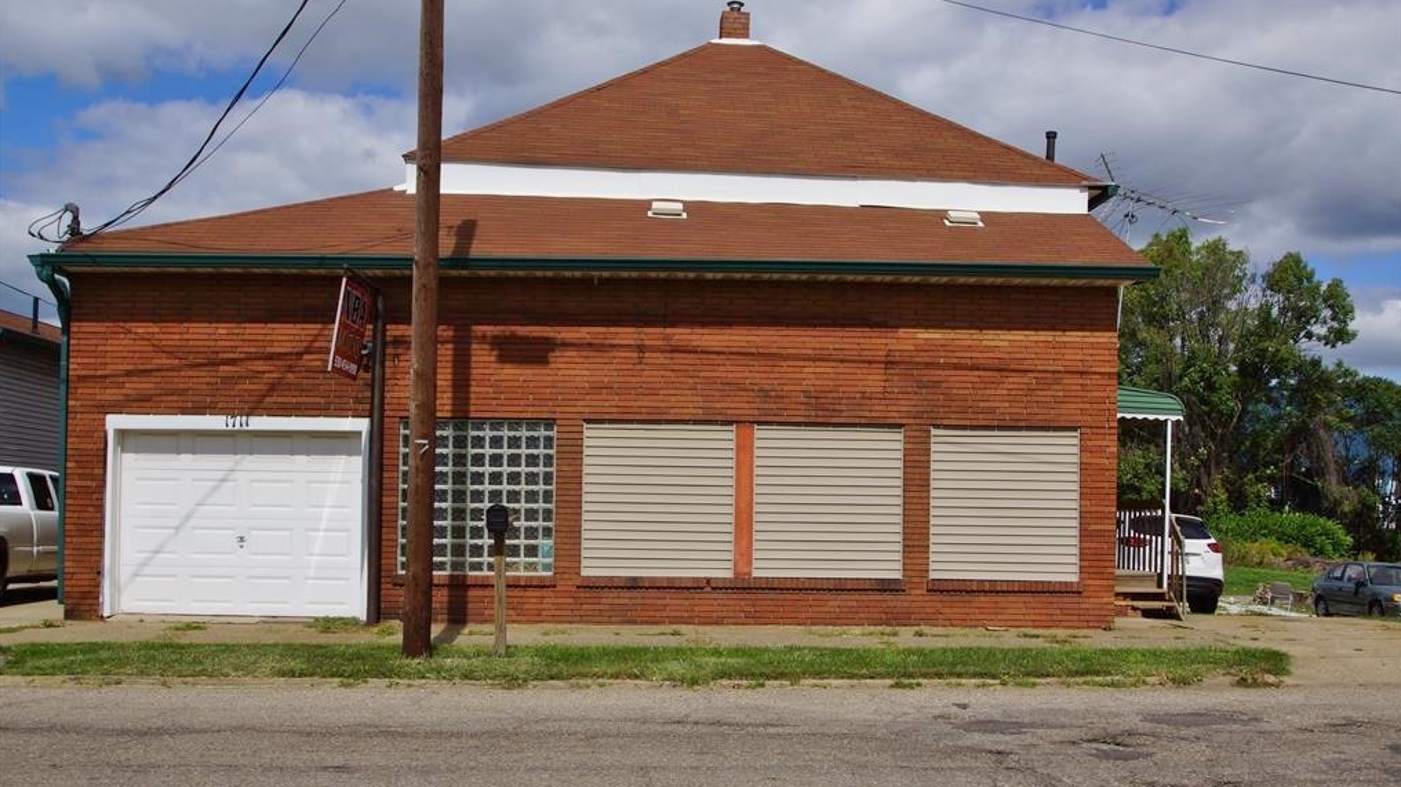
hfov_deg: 52.8
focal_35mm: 38
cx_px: 702
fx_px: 1411
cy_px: 449
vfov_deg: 31.1
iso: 100
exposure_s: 1/250
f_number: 13
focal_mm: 24
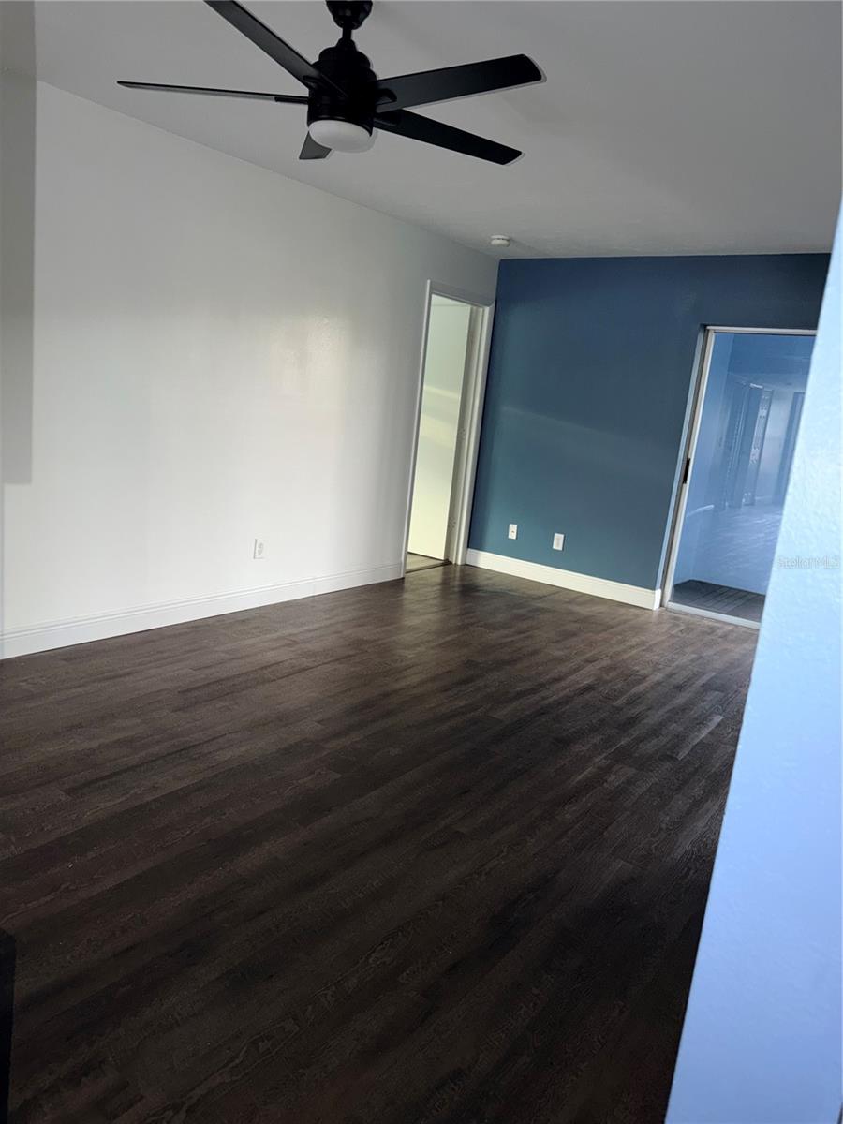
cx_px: 422
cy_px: 562
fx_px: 779
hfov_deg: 56.8
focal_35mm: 24
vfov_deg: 71.6
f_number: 1.78
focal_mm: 6.76
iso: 125
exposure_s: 1/7
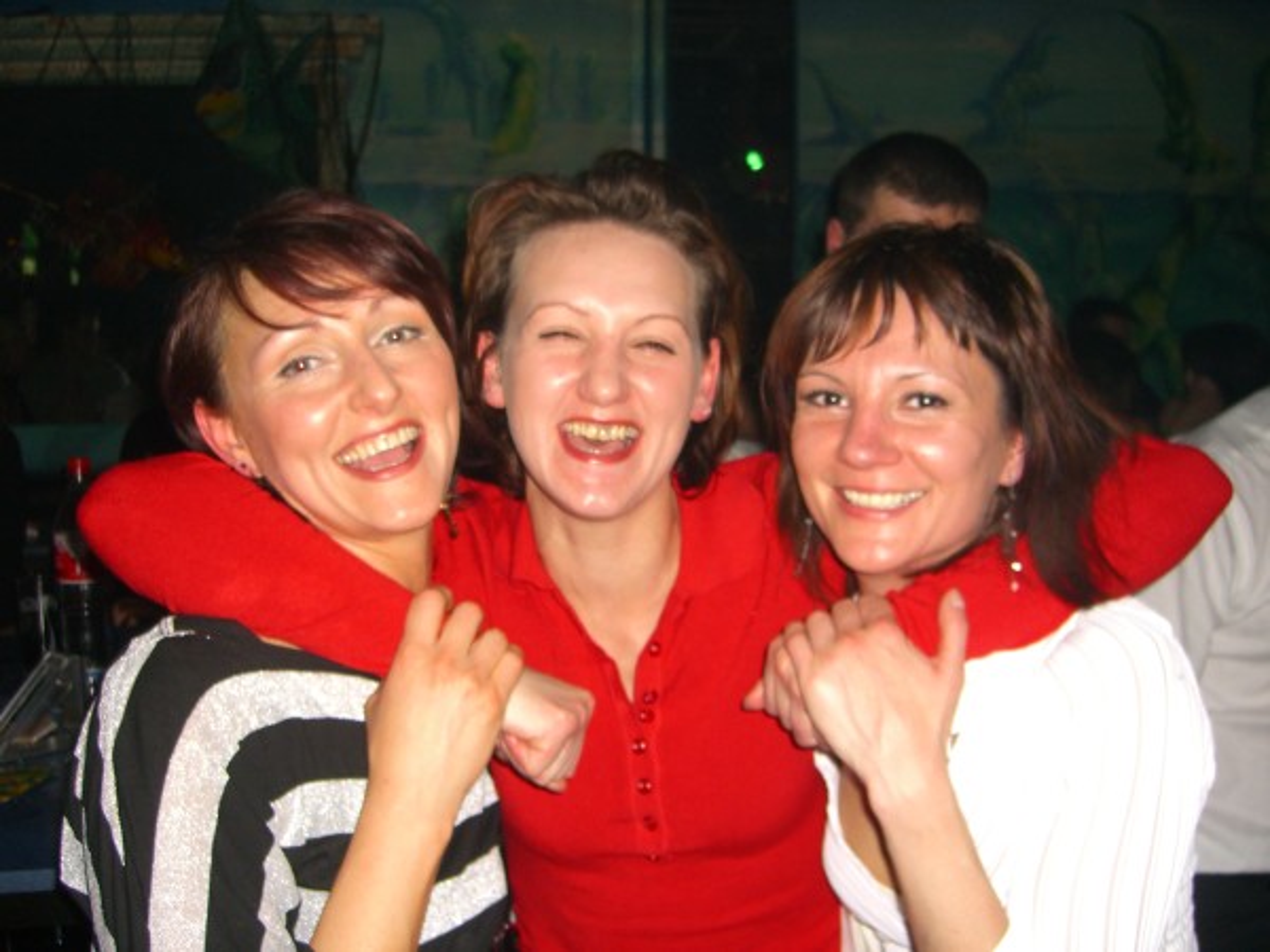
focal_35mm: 38
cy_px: 476
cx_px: 635
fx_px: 1394
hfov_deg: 49.0
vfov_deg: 37.7
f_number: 2.8
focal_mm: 7.9
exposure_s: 1/60
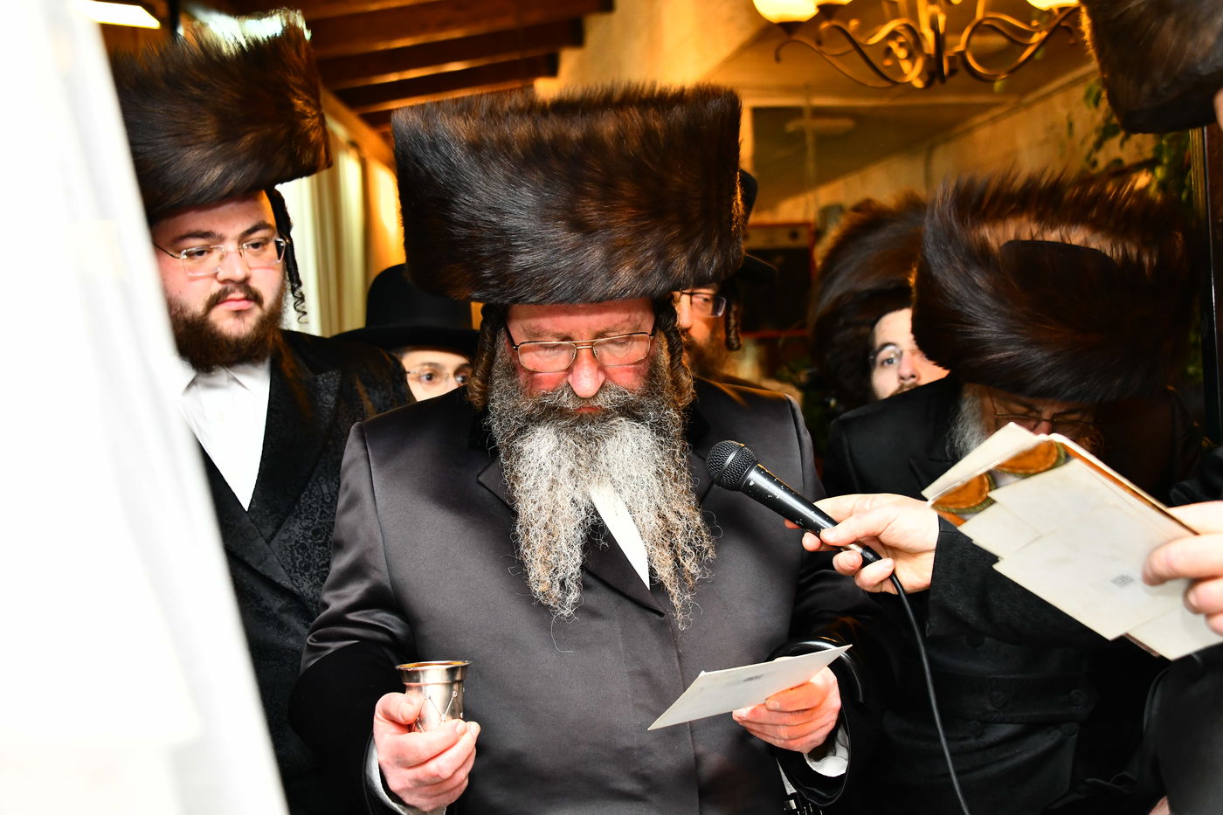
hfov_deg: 39.6
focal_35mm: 50
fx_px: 1698
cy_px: 408
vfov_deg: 27.0
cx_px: 612
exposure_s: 1/100
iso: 1250
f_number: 5
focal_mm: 50
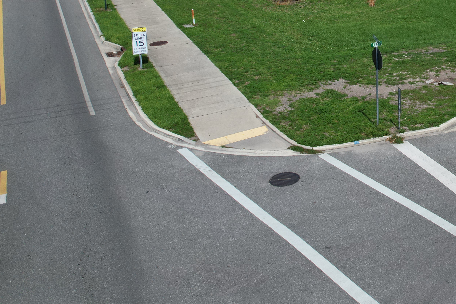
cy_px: -13
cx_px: 469
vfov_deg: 26.3
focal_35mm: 48
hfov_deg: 36.4
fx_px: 608
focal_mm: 8.38
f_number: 2.8
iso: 110
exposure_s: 1/3000
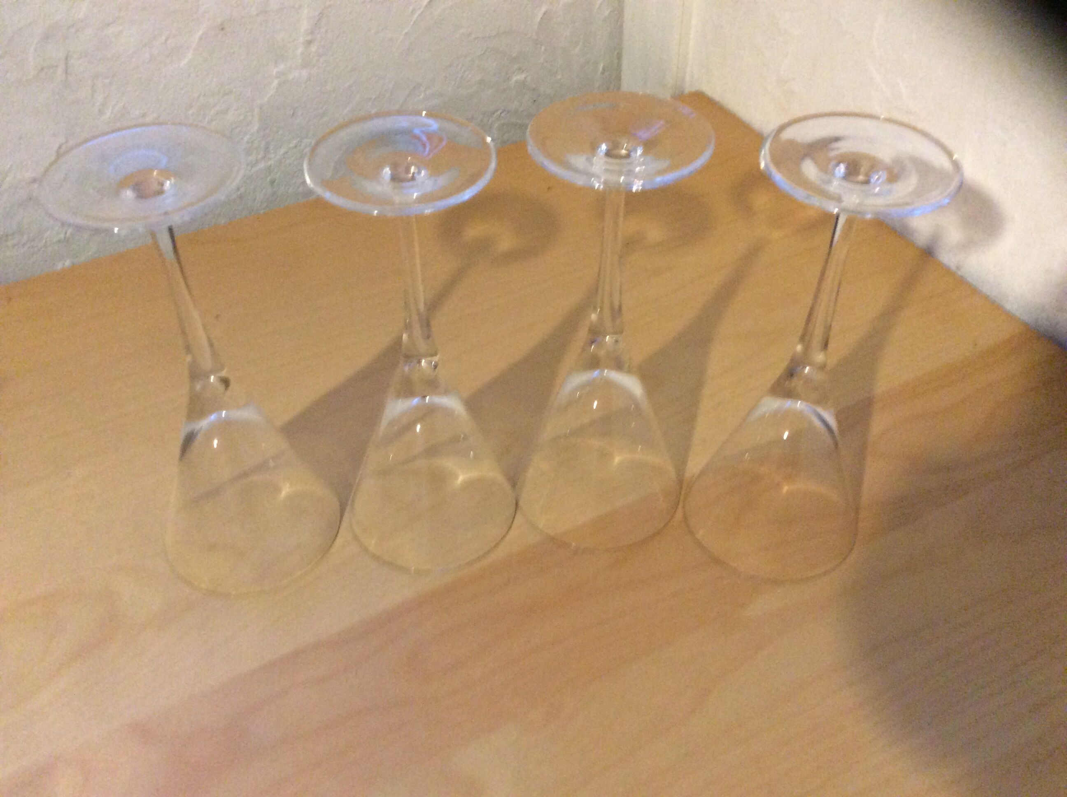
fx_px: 985
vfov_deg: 44.1
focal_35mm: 32
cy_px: 398
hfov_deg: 56.9
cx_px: 534
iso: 250
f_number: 2.4
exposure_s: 1/20
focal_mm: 3.3
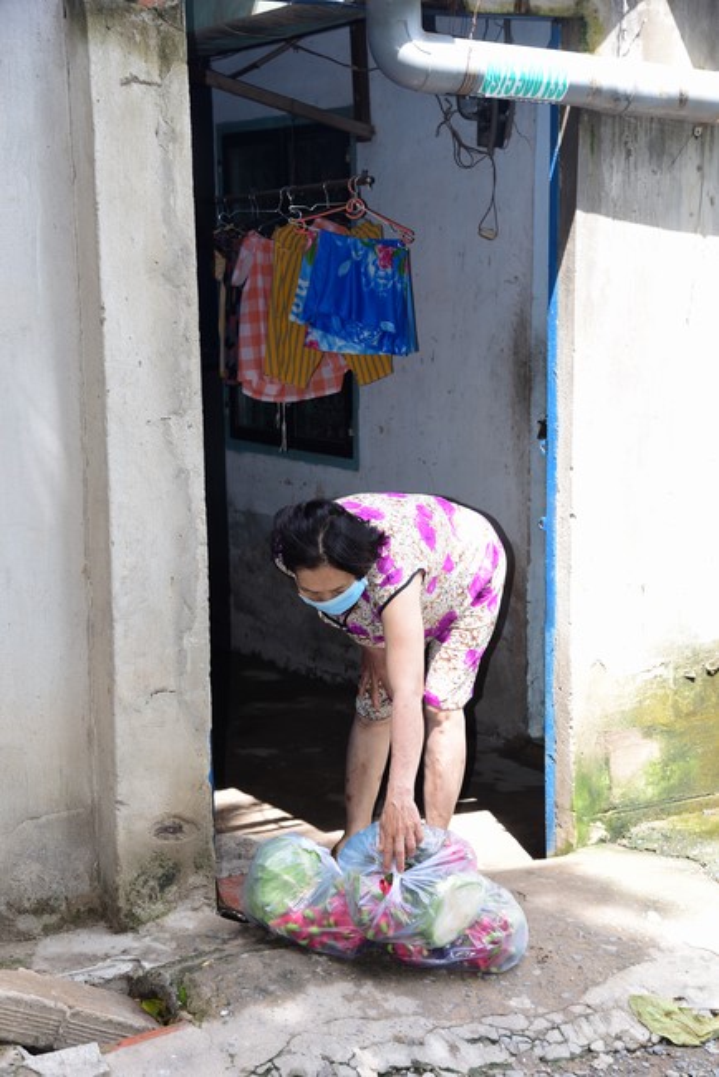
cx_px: 360
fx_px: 1945
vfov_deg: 30.9
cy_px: 538
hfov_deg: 20.9
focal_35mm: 65
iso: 400
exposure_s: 1/160
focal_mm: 65
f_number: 7.1
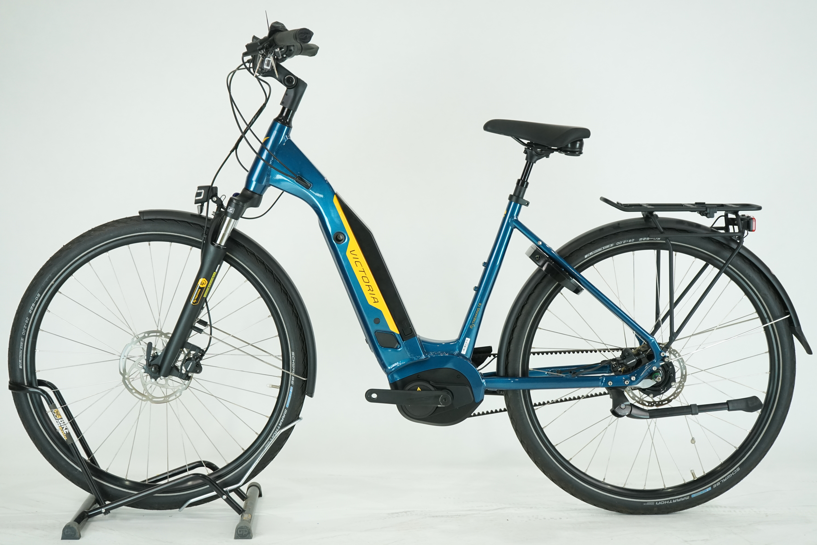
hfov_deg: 34.5
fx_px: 1316
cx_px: 408
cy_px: 272
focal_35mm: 58
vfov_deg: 23.4
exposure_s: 1/200
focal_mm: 58
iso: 1600
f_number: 5.6
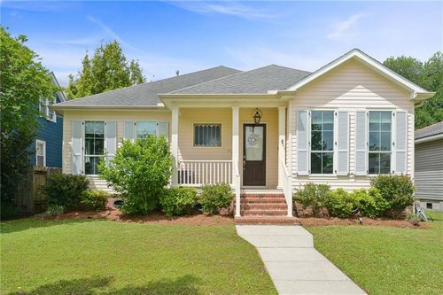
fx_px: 344
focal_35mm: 28
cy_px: 148
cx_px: 222
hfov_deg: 65.5
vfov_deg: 46.4
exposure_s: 1/500
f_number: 13
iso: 400
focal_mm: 28
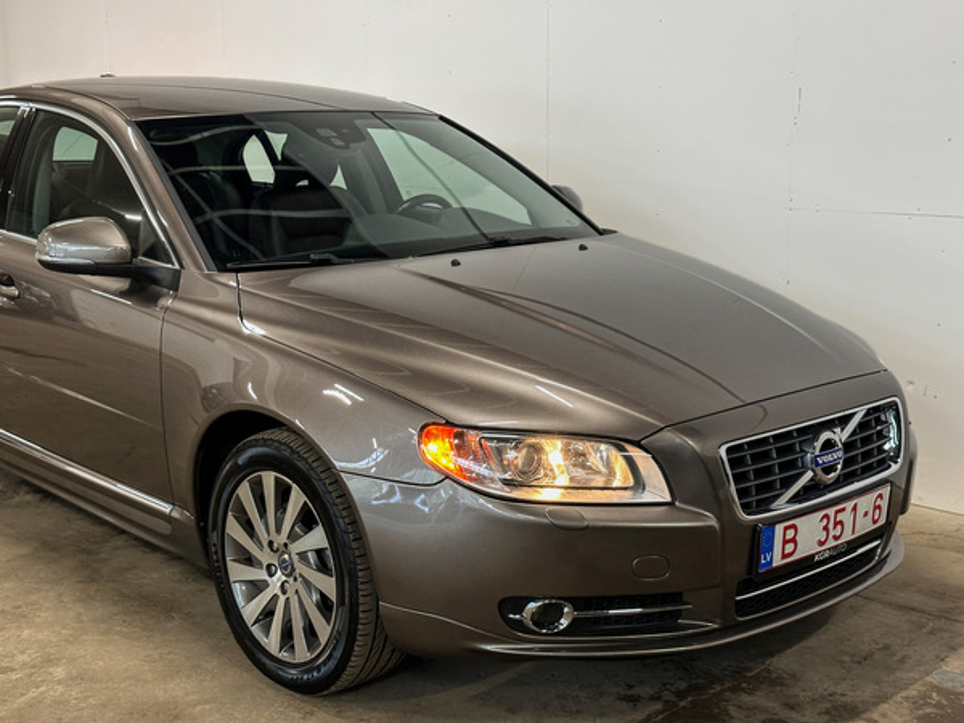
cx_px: 482
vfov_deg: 30.3
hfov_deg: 39.7
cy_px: 362
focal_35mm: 48
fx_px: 1337
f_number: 1.78
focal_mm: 6.86
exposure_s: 1/50
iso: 160
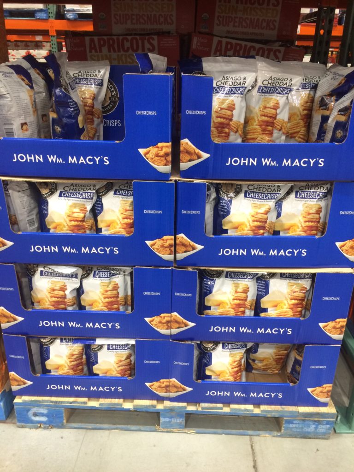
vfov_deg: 61.7
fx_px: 395
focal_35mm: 29
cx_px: 177
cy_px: 236
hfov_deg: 48.2
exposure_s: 1/30
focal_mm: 4.15
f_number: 2.2
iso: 100
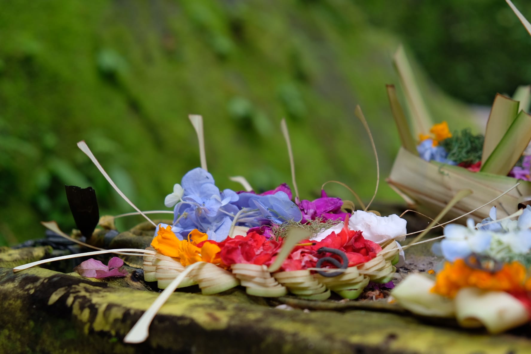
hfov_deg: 29.2
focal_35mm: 69
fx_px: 1018
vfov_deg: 19.7
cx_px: 266
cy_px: 177
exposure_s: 1/100
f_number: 4
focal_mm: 46.3
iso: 200
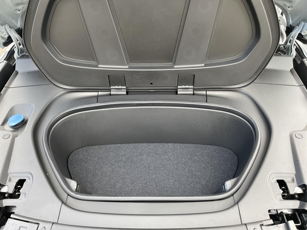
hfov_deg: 67.3
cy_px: 115
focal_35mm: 26
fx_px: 231
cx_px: 154
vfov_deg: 53.1
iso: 80
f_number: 1.6
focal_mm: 4.2
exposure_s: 1/121
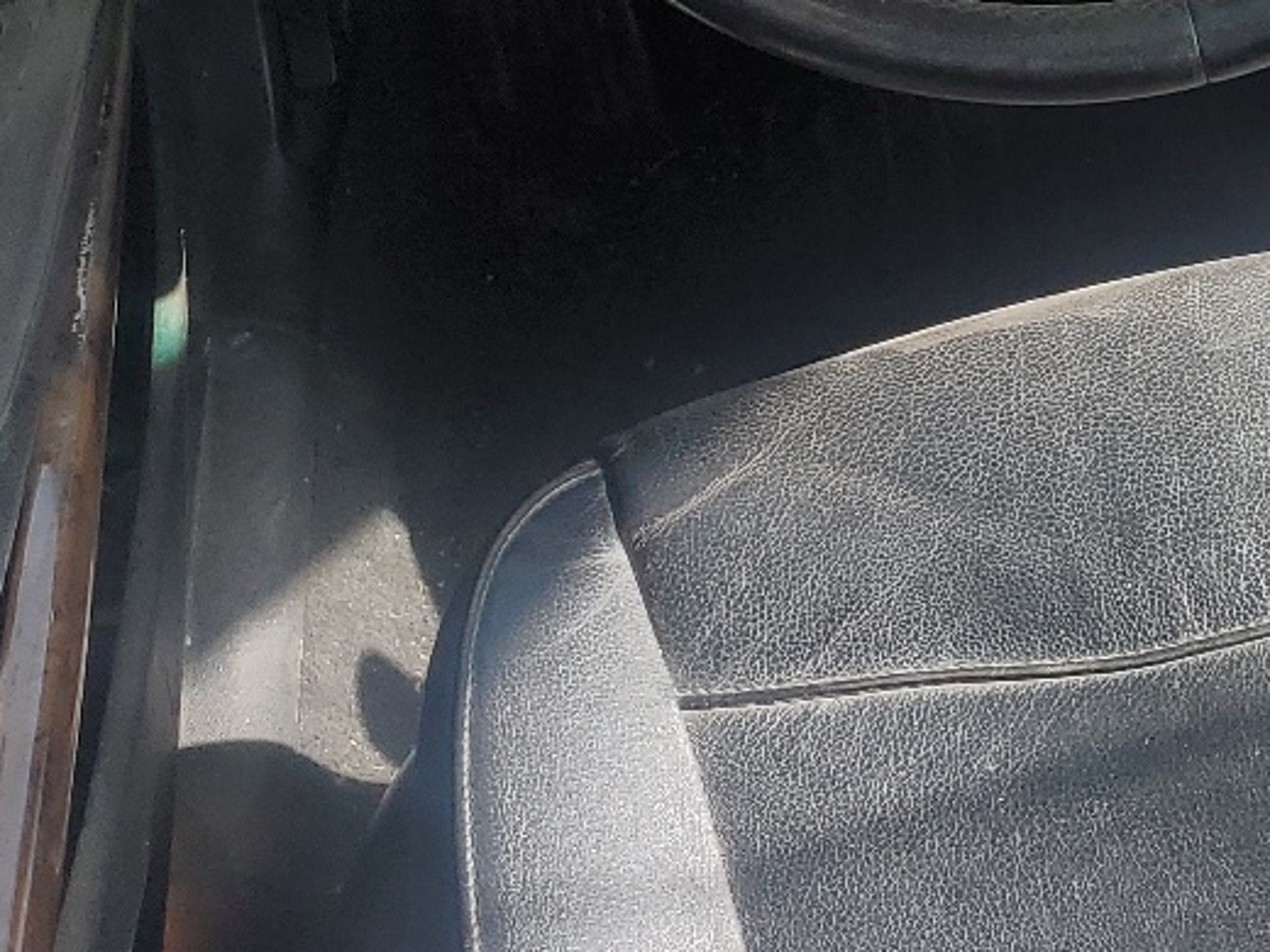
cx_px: 1644
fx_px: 2935
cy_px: -105
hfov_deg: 22.0
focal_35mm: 80
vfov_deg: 17.8
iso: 50
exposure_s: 1/192
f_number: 1.5
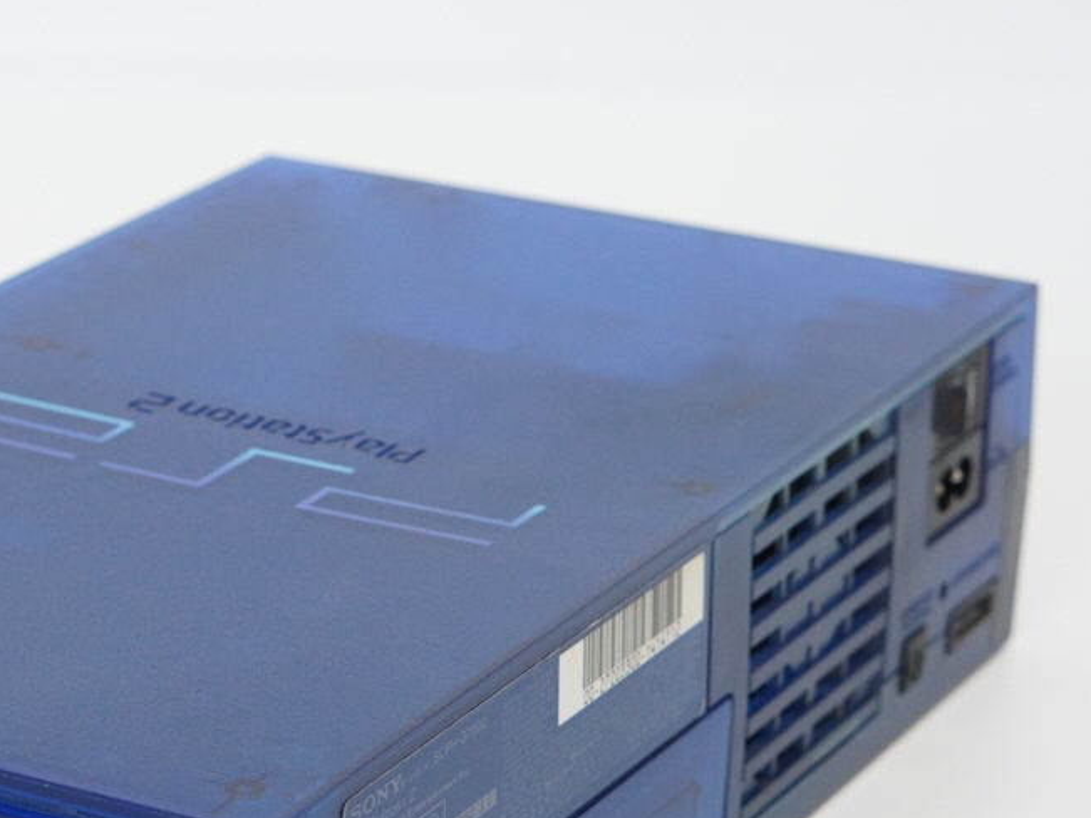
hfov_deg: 14.8
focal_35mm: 133
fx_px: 4191
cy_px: 664
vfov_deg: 11.1
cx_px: 278
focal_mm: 50
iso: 800
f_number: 6.3
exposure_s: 1/80
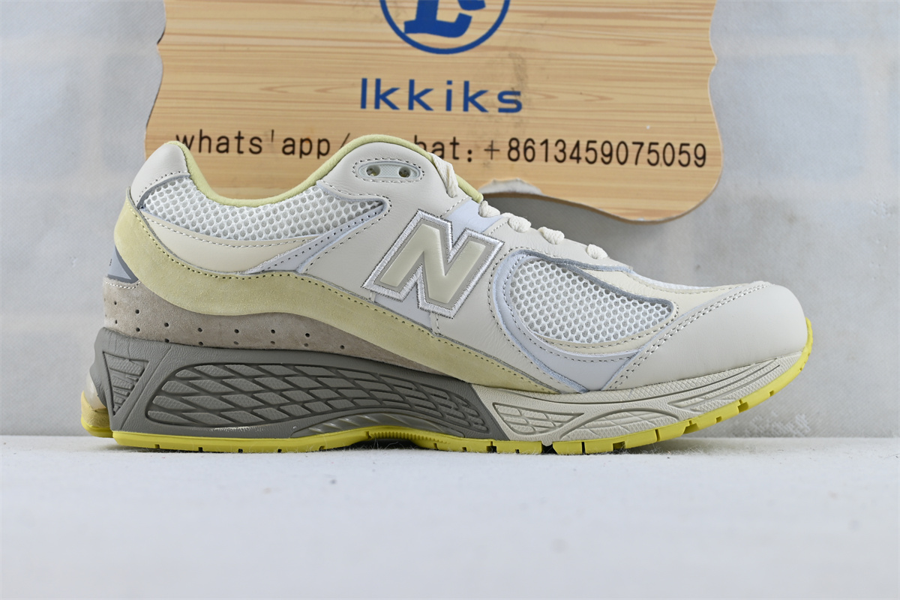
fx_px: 1219
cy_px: 300
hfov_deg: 40.5
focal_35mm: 49
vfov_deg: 27.7
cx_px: 450
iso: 100
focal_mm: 32.5
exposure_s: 1/50
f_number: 5
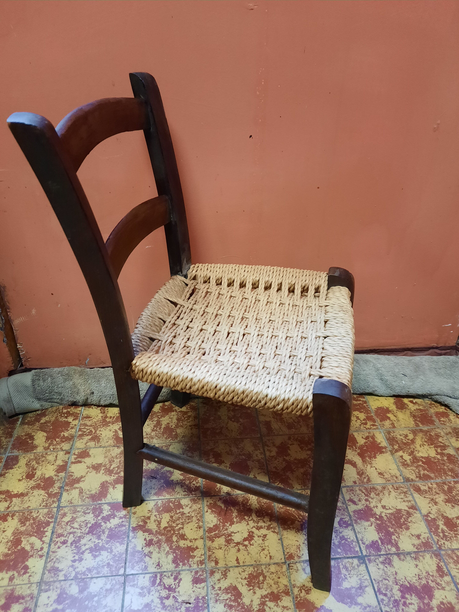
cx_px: 230
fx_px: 442
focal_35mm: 25
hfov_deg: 54.9
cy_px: 306
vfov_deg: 69.4
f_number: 2
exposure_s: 1/25
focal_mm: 4.6
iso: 400
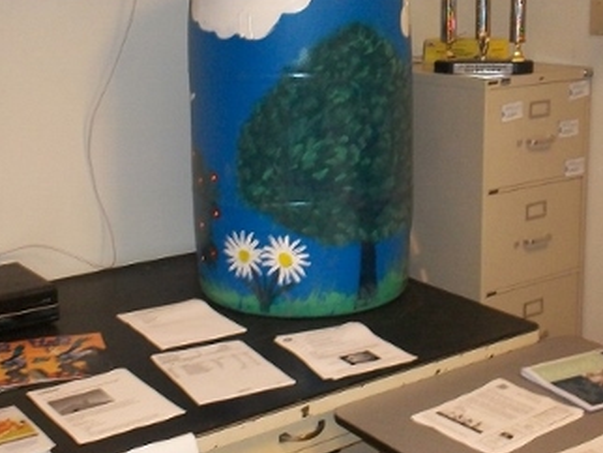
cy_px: 147
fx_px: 1029
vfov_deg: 24.7
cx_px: 311
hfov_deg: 32.7
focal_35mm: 59
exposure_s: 1/30
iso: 250
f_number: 4.5
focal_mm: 6.3
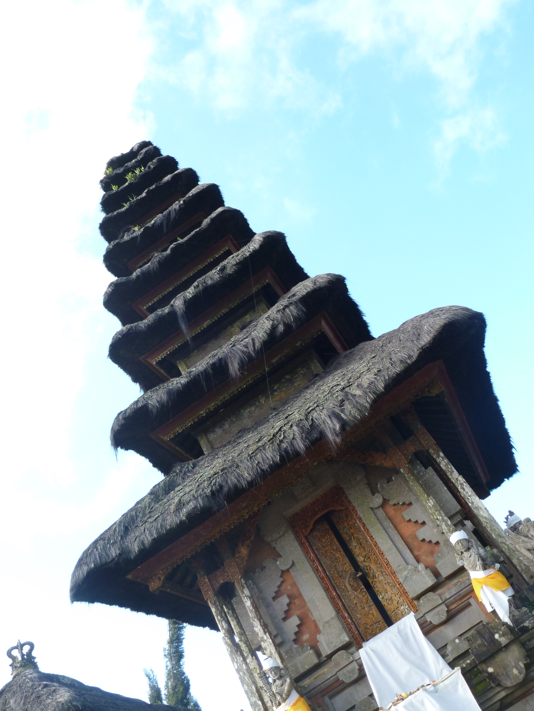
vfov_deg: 60.0
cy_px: 356
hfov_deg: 46.8
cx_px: 267
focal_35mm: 30
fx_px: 617
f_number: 3.5
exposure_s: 1/125
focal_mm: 5.4
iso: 100
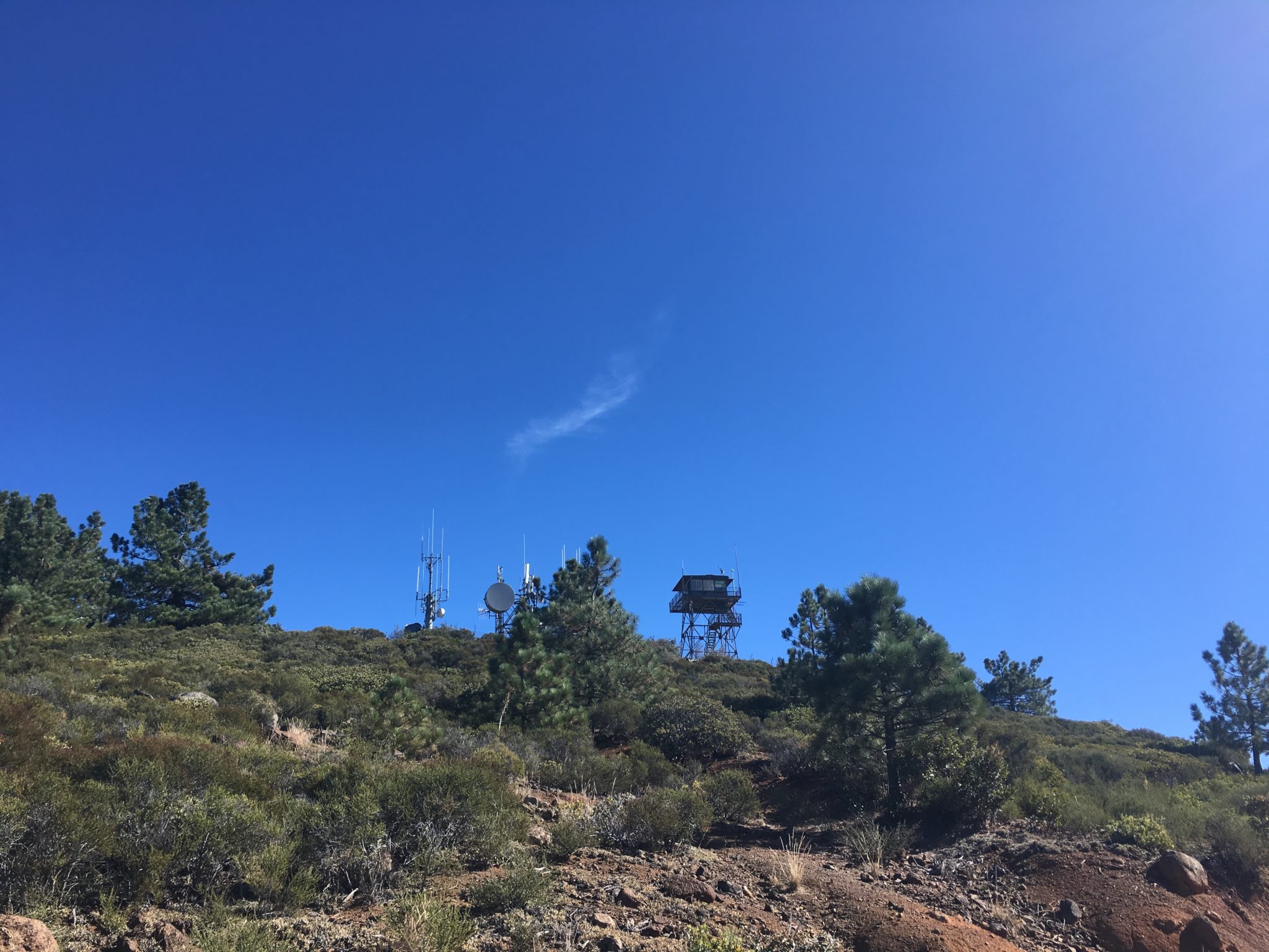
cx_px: 634
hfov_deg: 61.7
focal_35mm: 29
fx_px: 1063
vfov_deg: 48.2
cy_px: 476
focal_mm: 4.15
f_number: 2.2
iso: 25
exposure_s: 1/999
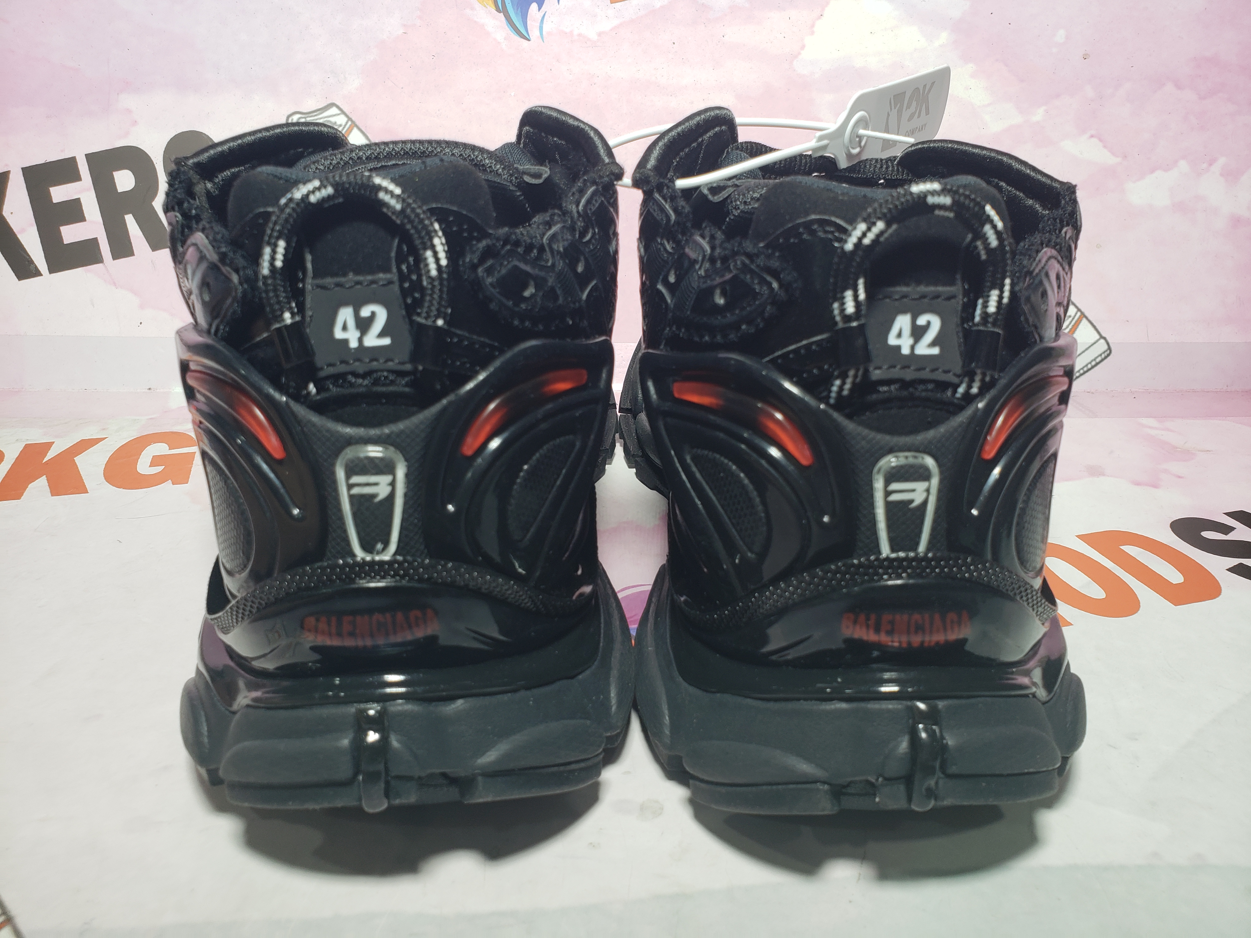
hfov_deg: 67.3
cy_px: 469
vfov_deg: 53.1
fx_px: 940
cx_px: 626
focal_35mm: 26
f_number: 2.4
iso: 50
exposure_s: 1/101
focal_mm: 4.3
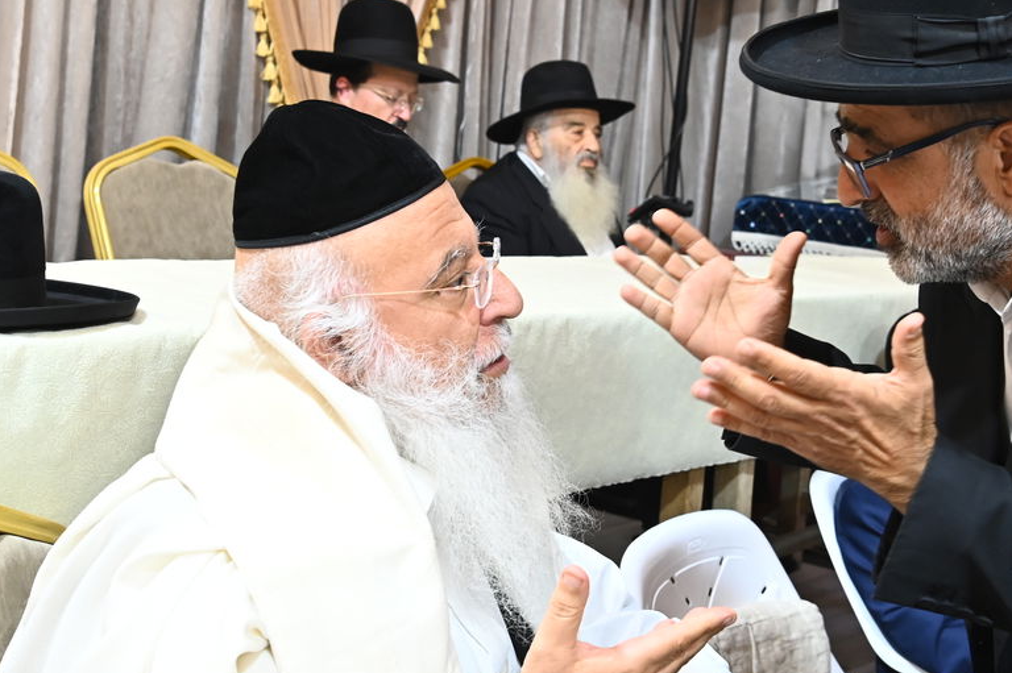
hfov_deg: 32.3
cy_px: 327
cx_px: 622
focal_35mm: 62
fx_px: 1742
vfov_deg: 21.9
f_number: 5.6
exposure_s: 1/125
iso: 1600
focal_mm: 34
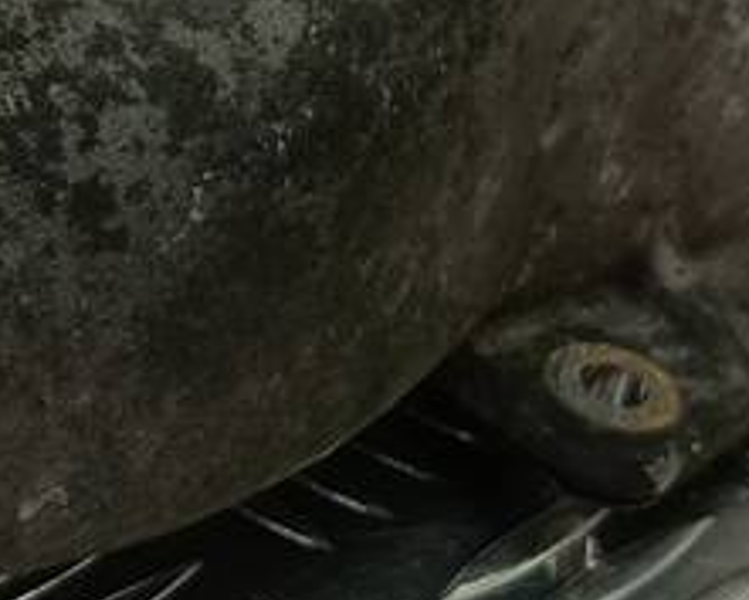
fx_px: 2706
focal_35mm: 122
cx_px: -149
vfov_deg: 12.6
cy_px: 129
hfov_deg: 15.2
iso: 122
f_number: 1.6
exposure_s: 1/100
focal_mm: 4.11
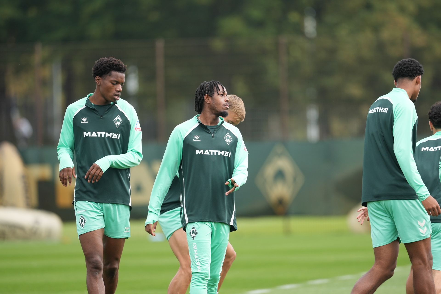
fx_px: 5512
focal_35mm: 450
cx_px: 220
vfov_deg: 3.1
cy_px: 147
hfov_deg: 4.6
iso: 400
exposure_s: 1/1600
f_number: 2.8
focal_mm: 300
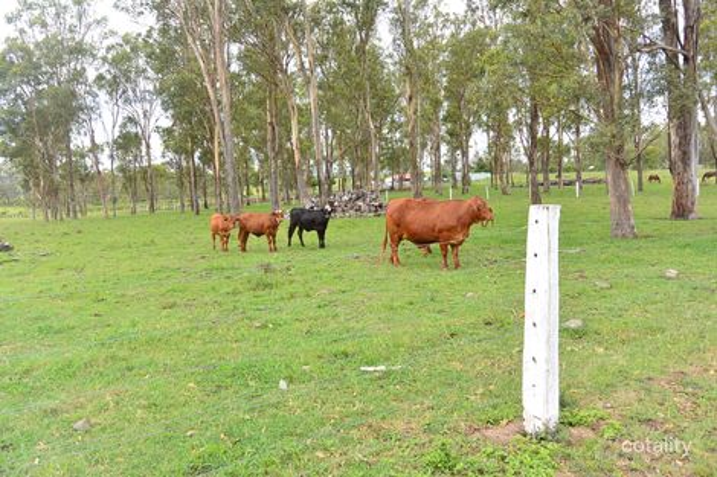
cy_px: 238
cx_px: 358
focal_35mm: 30
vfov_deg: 43.6
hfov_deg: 61.9
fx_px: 597
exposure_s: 1/400
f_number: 4.5
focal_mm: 11.4
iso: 160
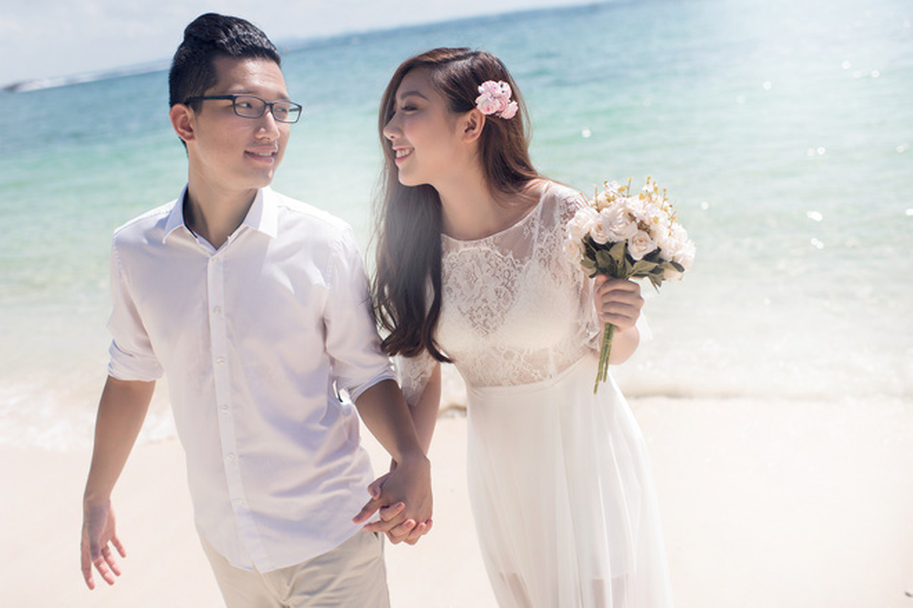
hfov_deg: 54.4
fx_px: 888
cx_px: 456
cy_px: 304
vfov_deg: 37.9
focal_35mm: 35
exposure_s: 1/1000
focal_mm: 35
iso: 40
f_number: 2.8
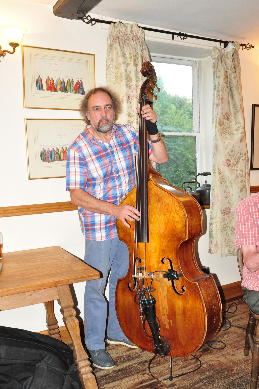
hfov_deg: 38.9
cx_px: 129
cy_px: 192
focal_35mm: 34
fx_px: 367
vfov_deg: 55.8
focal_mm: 22
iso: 1600
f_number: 6.3
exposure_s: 1/60
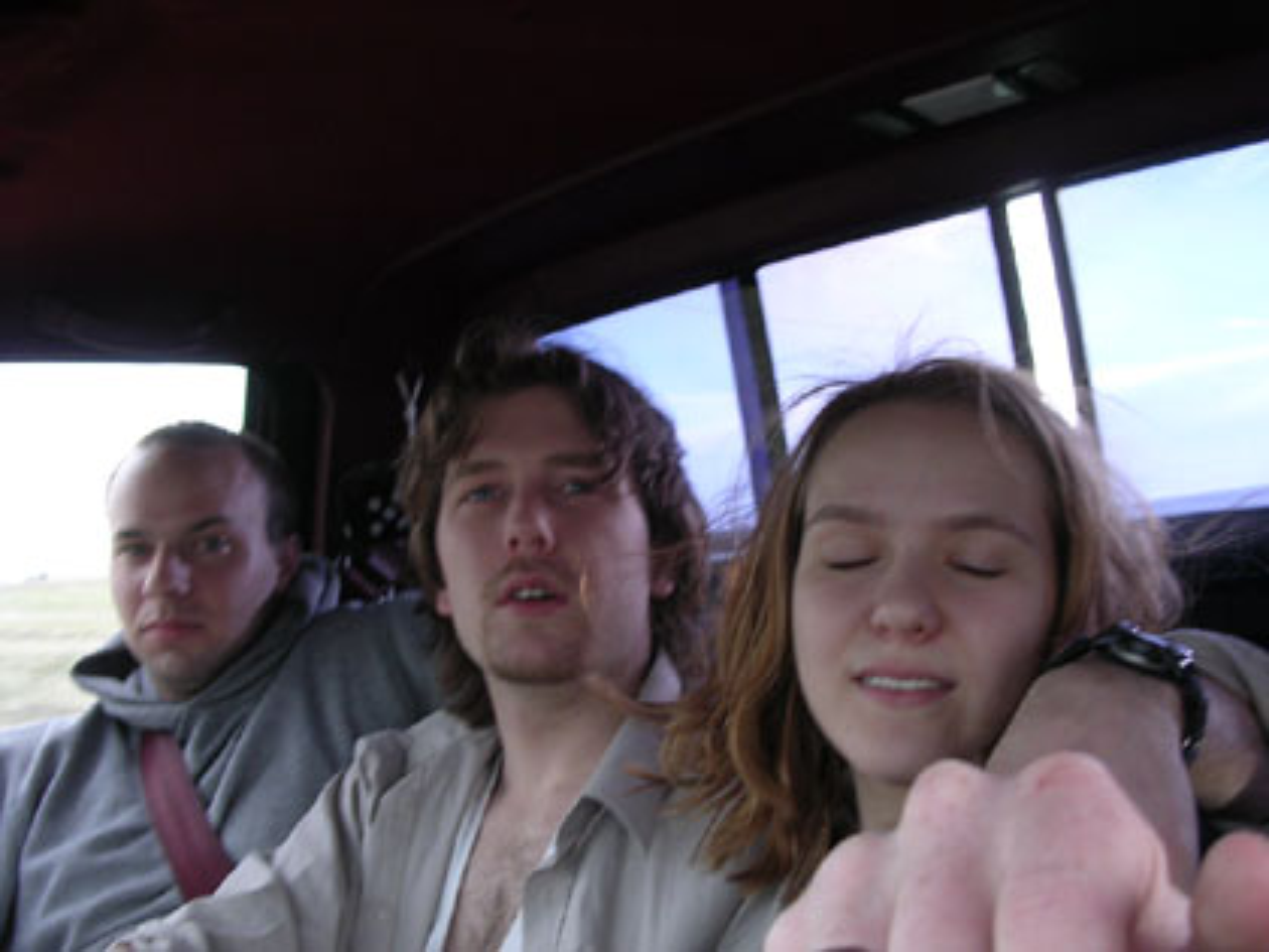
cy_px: 476
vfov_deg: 37.7
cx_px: 634
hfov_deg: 49.0
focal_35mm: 38
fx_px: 1393
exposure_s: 1/51.8
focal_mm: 5.8
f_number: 2.8
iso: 100
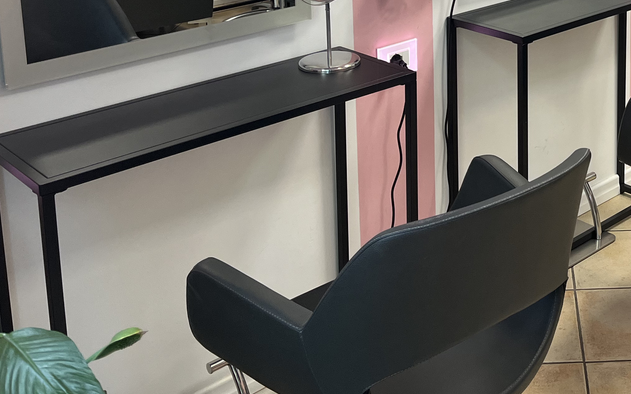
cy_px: -73
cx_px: 579
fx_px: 946
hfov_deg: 34.6
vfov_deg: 21.9
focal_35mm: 55
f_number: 1.6
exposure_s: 1/111
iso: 125
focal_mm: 5.1
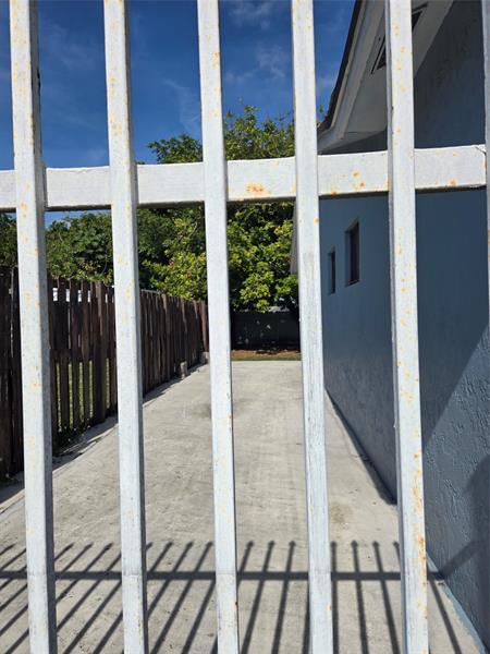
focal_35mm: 23
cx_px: 245
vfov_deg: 73.9
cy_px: 327
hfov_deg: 58.9
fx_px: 434
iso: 25
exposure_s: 1/4364
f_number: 1.8
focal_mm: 5.4
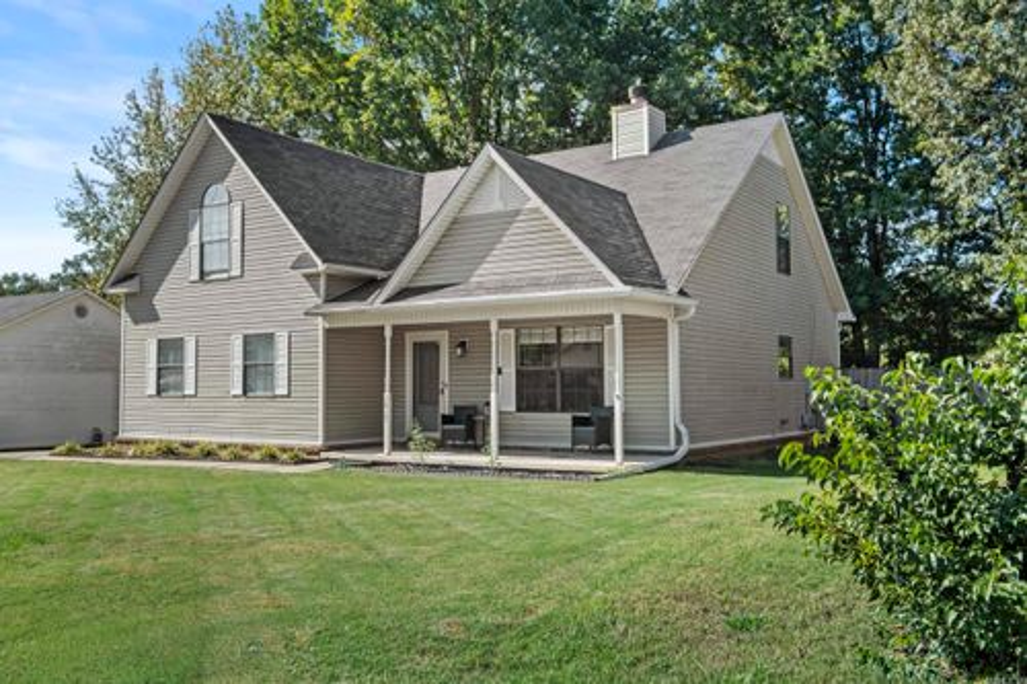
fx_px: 884
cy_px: 342
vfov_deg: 42.3
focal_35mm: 31
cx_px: 514
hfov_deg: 60.3
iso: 200
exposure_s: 1/50
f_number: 8
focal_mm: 20.9
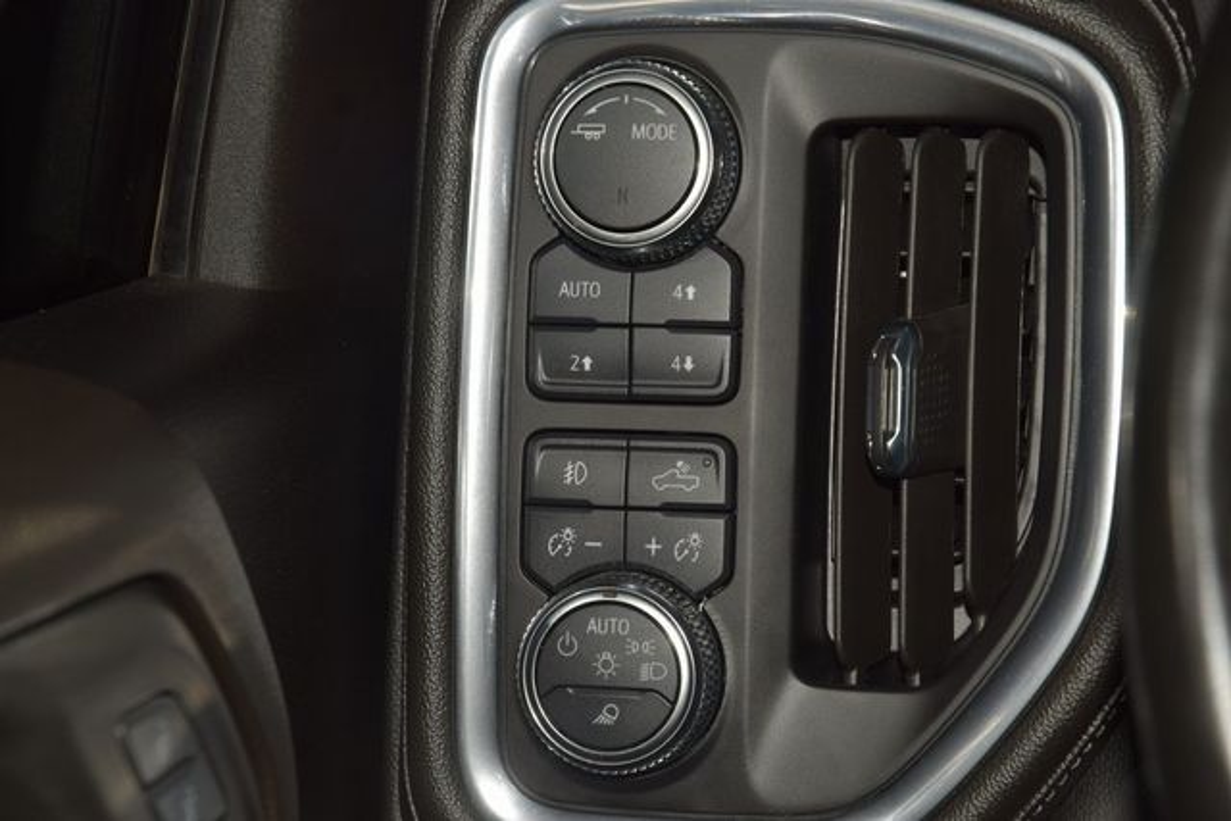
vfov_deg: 13.0
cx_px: 616
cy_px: 410
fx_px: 3591
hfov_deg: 19.5
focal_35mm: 105
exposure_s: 1/125
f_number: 8
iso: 100
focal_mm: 70
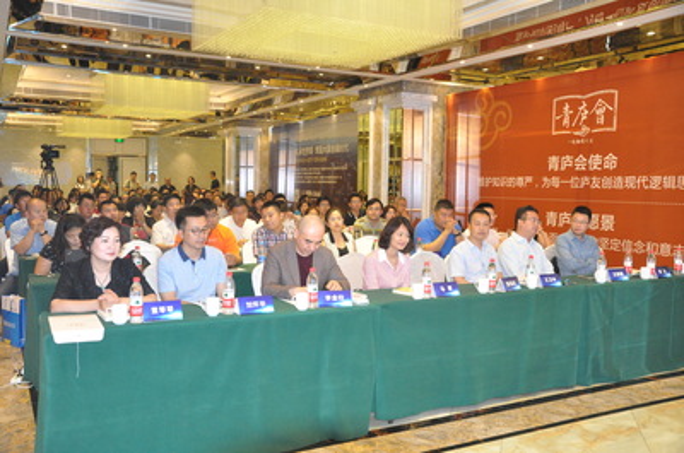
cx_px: 342
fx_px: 626
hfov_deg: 57.3
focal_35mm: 33
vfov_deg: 39.8
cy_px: 226
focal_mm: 22
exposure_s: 1/60
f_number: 5
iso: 2000
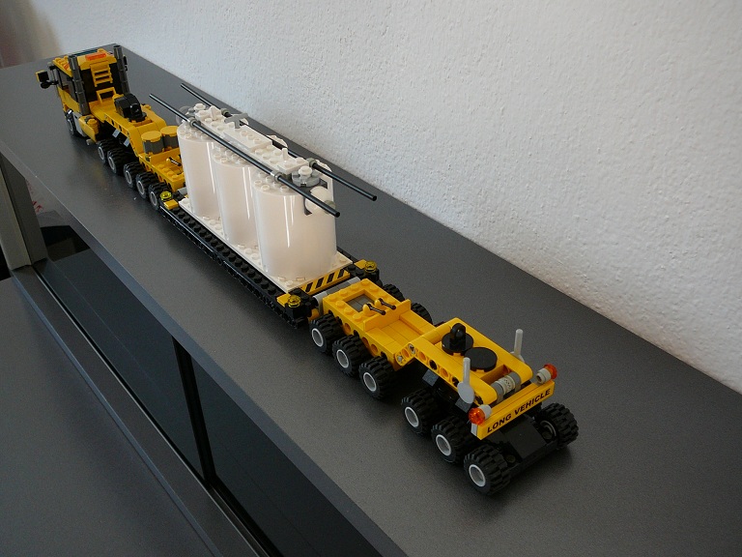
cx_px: 371
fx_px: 750
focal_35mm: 35
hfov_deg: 52.6
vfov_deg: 40.7
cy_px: 278
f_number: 2.8
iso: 100
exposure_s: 1/50
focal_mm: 5.2
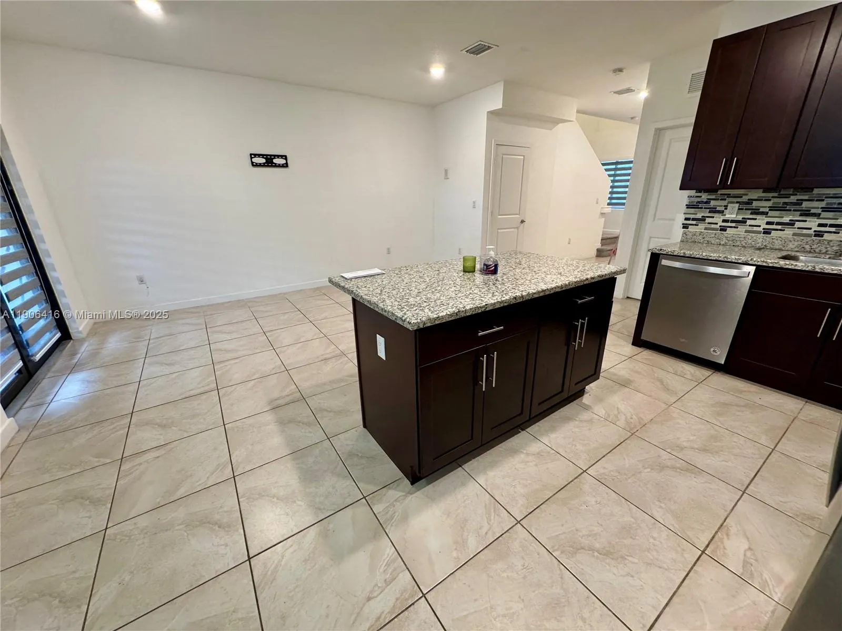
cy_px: 316
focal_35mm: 14
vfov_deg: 85.7
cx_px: 421
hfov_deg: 102.1
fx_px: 341
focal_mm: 2.22
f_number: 2.2
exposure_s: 1/60
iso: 250
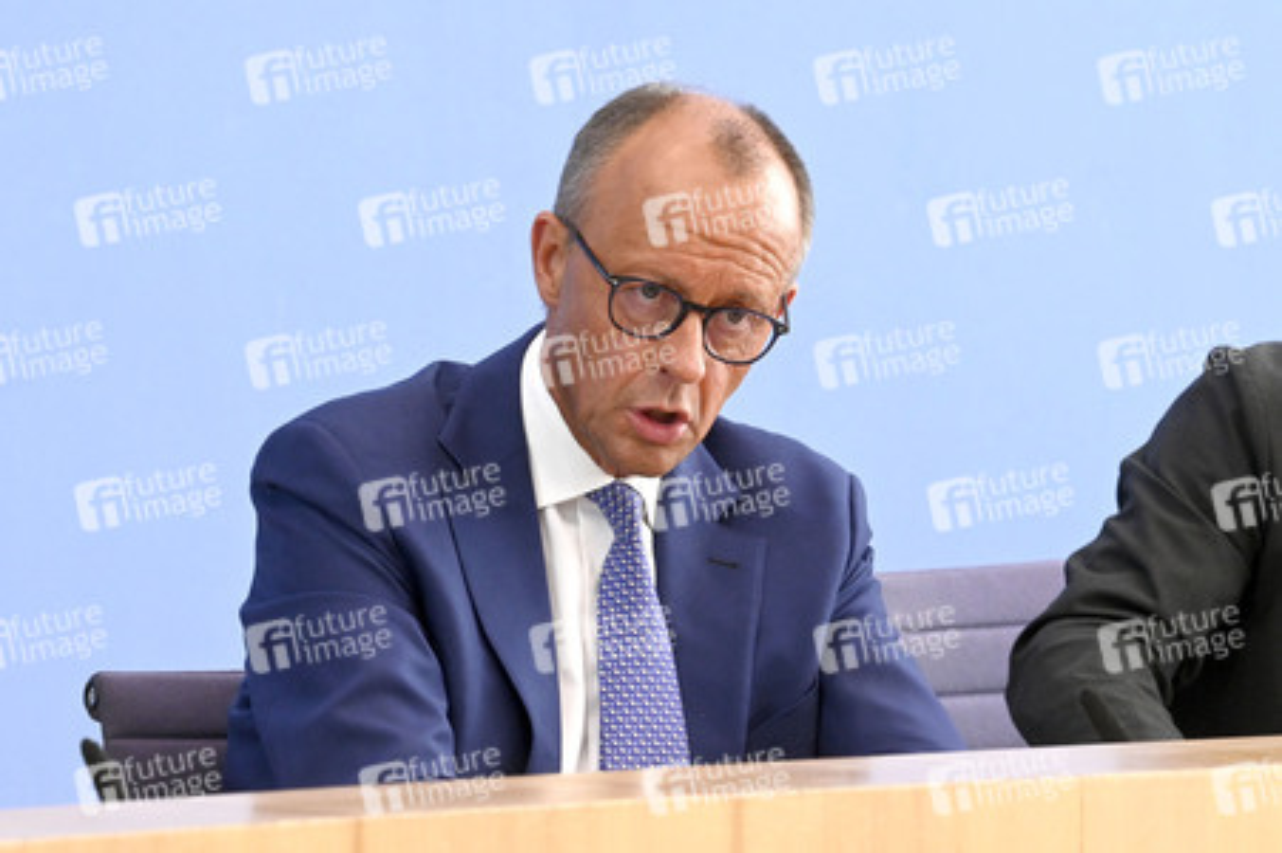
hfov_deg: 10.3
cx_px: 641
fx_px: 7117
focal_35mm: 200
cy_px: 426
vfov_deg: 6.9
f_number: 8
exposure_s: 1/500
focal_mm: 200
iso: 3200
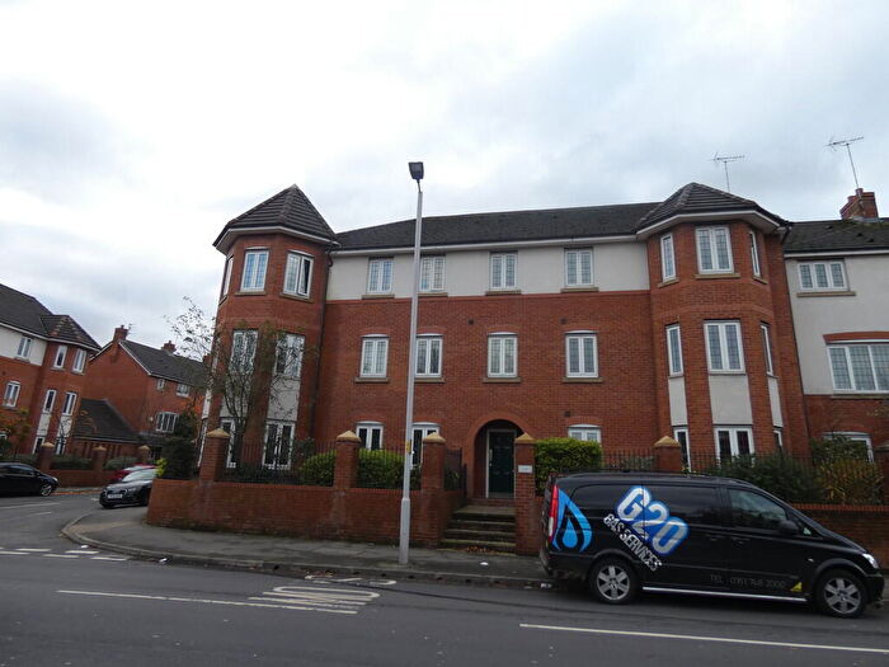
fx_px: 514
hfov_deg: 81.7
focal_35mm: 20
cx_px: 444
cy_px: 334
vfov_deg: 66.0
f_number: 2.8
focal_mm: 3.6
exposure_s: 1/400
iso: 80
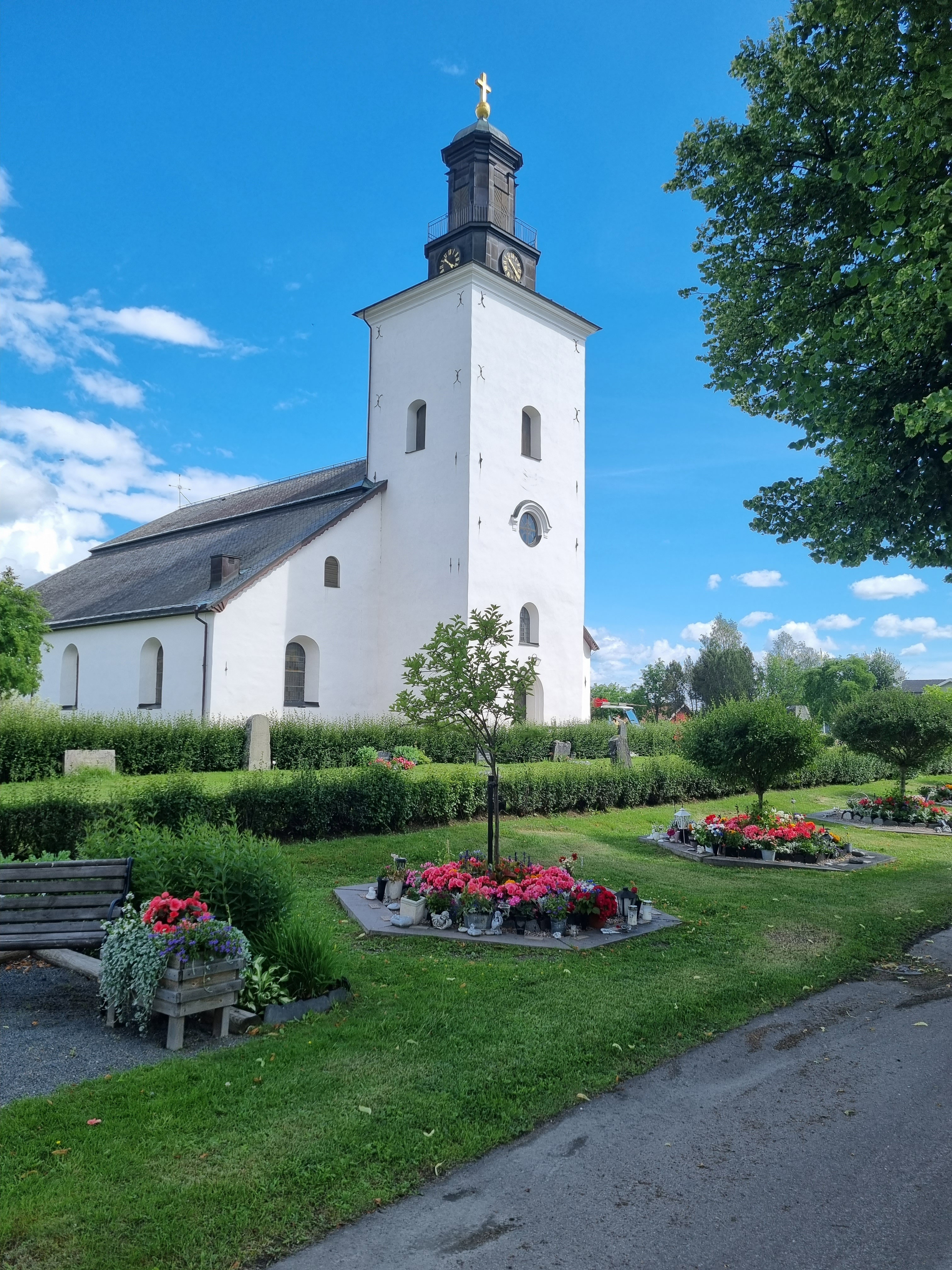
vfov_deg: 67.3
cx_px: 476
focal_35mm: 26
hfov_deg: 53.1
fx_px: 953
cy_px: 635
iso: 50
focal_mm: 5.4
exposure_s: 1/2224
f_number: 1.8
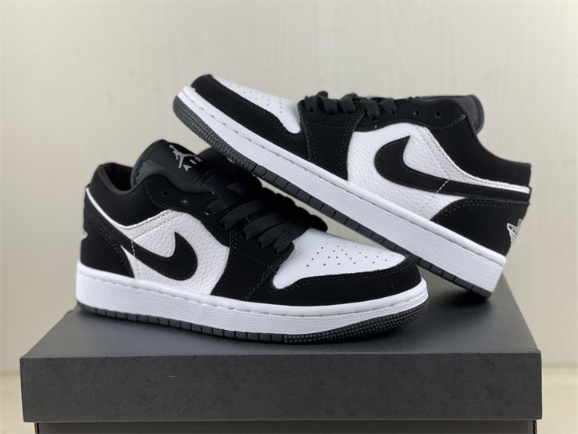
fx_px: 1069
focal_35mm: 64
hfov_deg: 30.3
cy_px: 217
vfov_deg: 22.9
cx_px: 289
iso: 125
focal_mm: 7.5
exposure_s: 1/100
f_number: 2.2
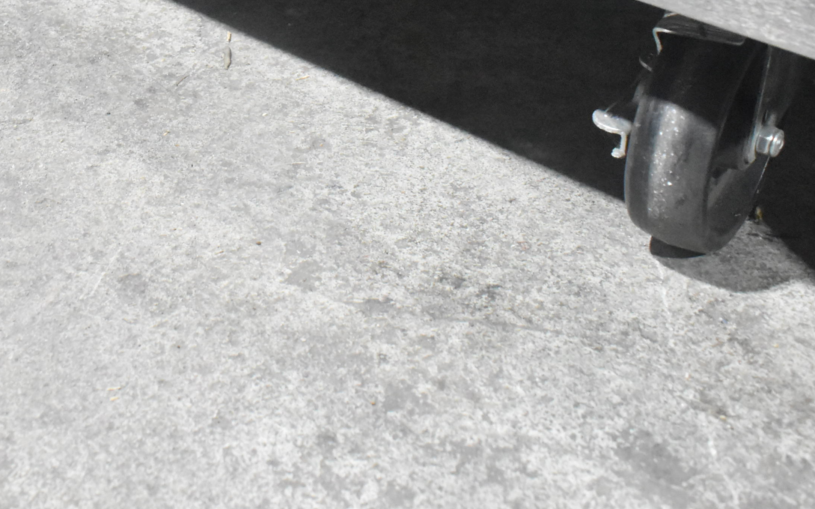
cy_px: -17
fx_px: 1266
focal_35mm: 57
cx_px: 187
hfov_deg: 34.8
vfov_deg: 21.8
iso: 6400
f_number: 5.6
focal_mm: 18
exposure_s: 1/125
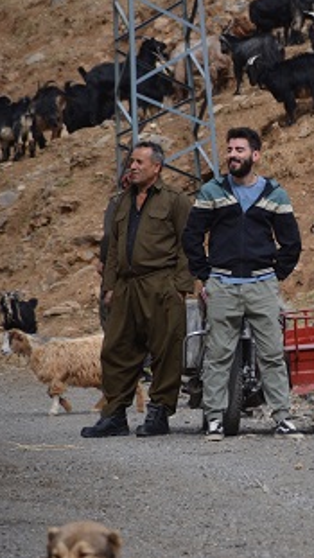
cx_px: 499
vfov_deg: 5.1
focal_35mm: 423
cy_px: 223
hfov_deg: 2.9
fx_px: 6259
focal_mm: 140
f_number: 5.6
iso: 200
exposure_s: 1/500
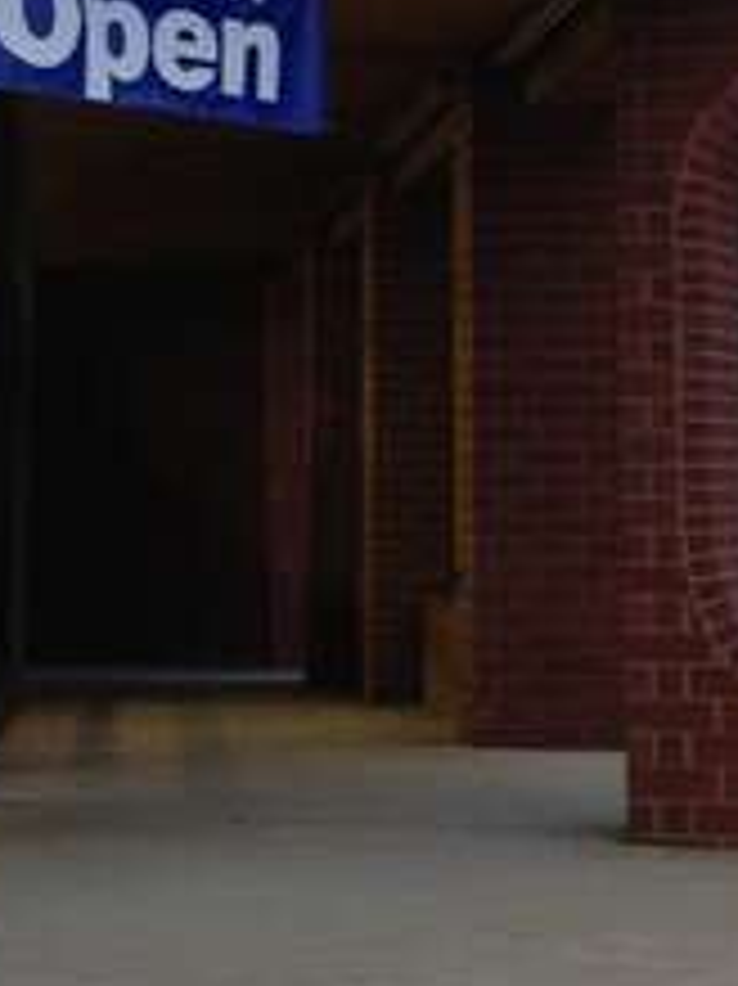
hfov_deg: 11.6
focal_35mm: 128
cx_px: 490
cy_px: -221
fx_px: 3642
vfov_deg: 14.9
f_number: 2.4
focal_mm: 4.28
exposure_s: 1/40
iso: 64
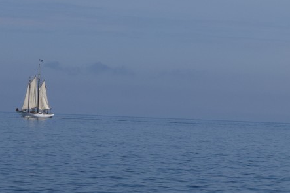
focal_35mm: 252
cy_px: 18
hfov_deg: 8.1
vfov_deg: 5.5
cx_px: -121
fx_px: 2025
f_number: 11
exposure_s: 1/500
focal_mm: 55
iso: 200
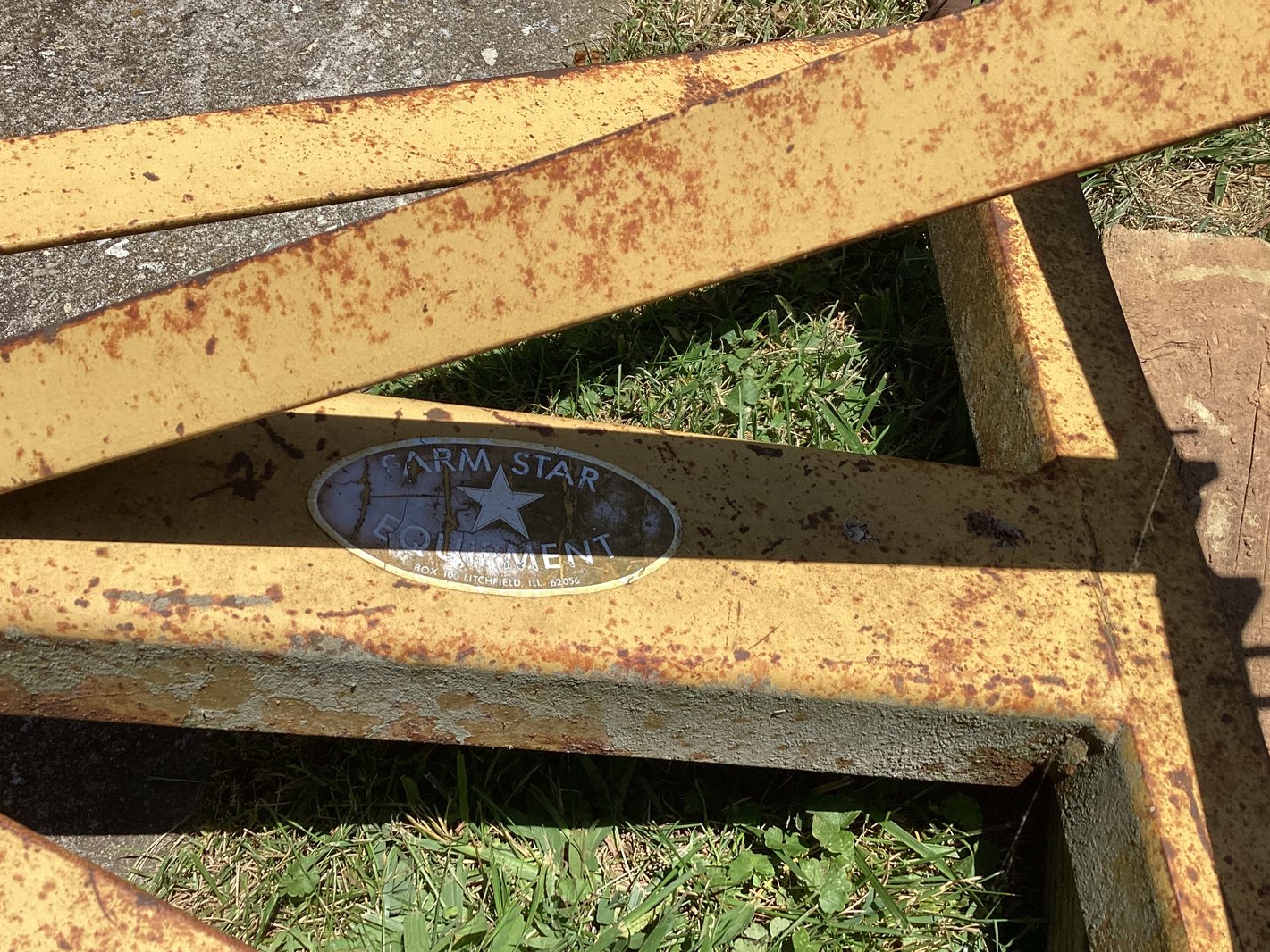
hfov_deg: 55.3
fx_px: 1211
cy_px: 496
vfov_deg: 42.9
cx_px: 603
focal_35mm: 33
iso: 25
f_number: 2.4
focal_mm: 3.3
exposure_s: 1/1508
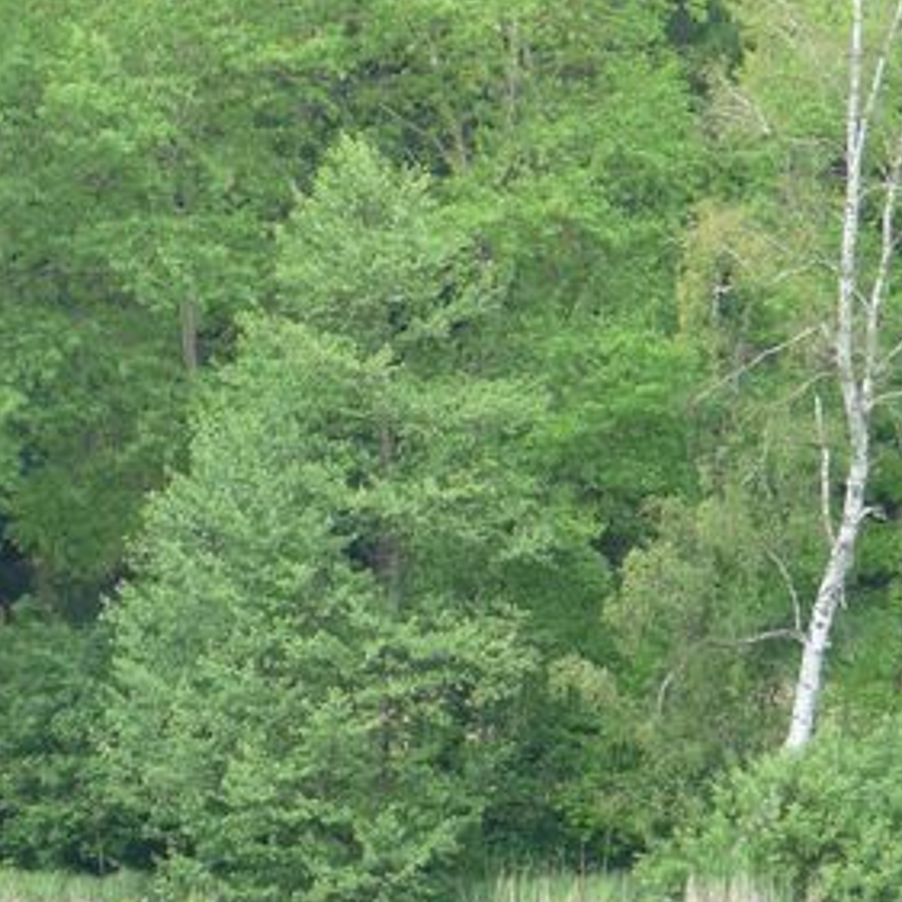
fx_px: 11203
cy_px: 318
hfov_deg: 4.6
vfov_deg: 4.6
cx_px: -340
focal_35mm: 380
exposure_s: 1/80
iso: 100
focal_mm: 24.7
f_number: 3.6
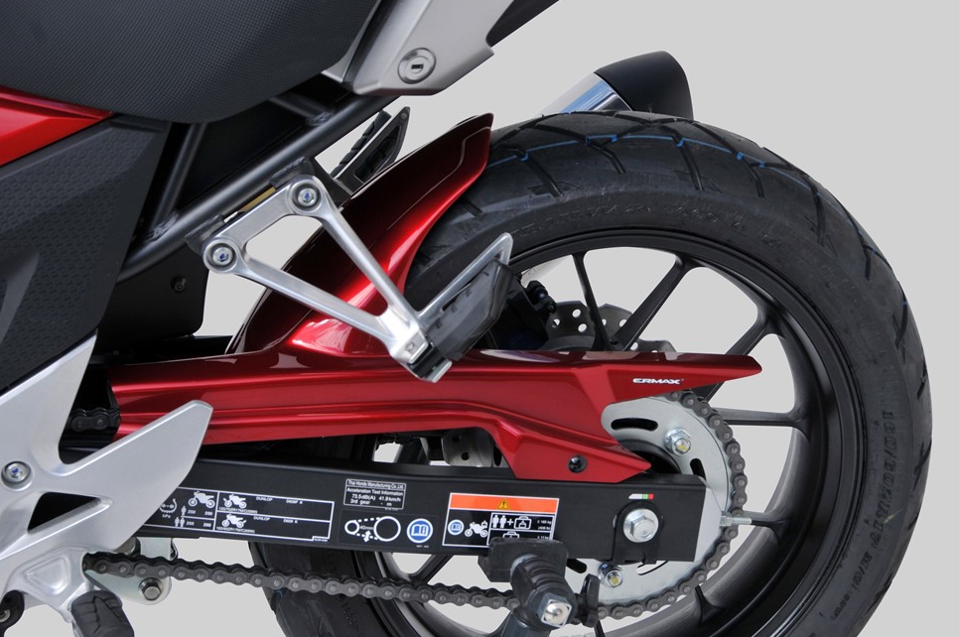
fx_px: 2368
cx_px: 502
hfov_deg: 22.9
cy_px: 312
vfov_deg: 15.3
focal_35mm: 89
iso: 200
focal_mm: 56
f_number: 9
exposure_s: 1/320
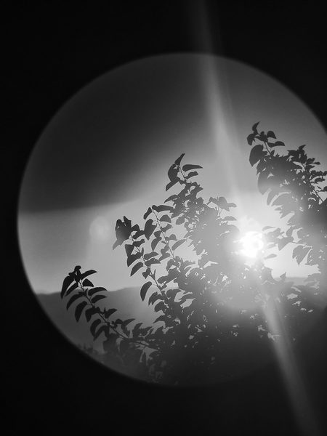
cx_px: 164
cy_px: 218
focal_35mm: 29
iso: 32
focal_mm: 4.15
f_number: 2.2
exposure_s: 1/1953
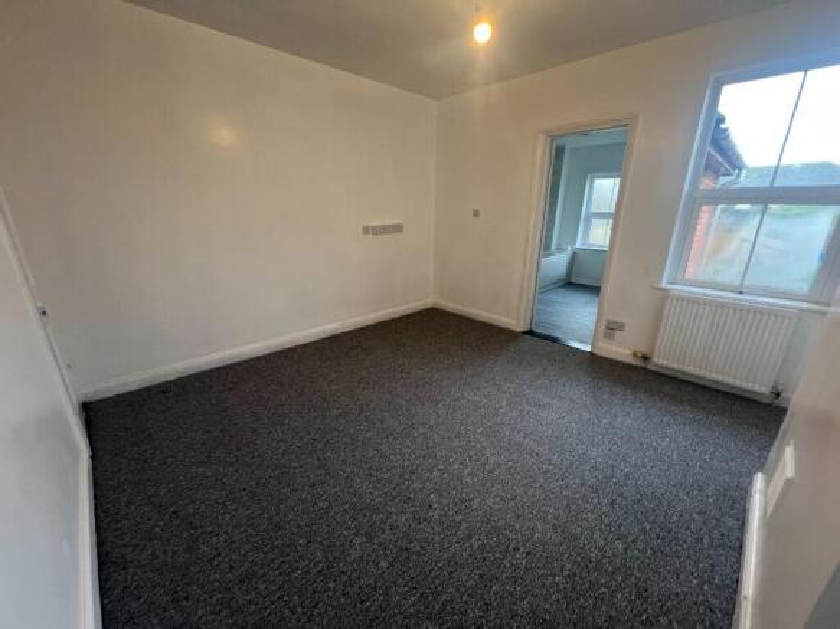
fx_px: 315
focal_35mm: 13
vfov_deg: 89.9
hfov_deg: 106.2
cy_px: 314
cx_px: 420
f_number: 1.8
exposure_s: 1/50
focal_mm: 1.57
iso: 125
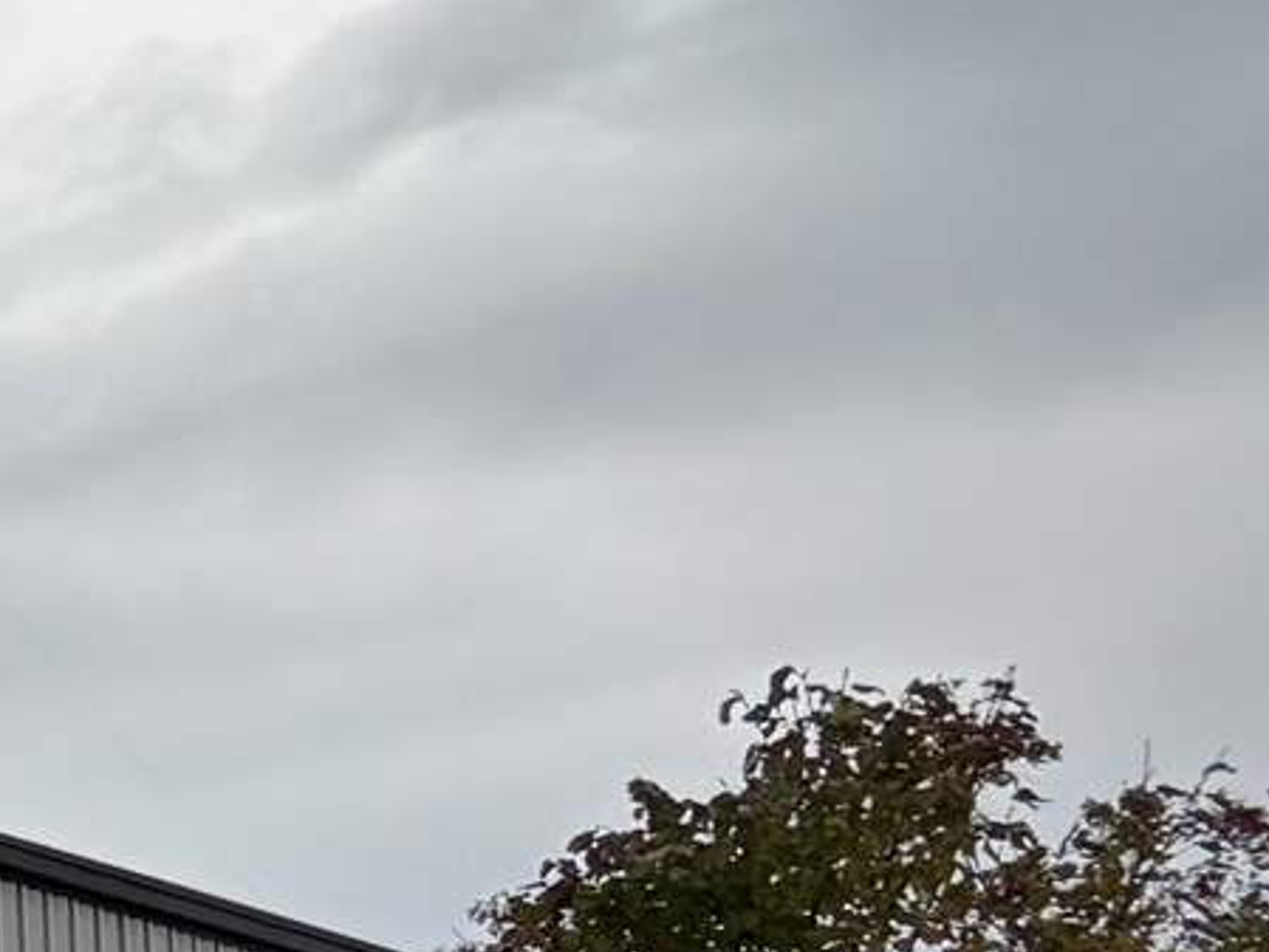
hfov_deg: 9.0
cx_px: -2555
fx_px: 6527
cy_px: 1571
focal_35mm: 178
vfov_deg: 8.1
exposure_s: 1/3021
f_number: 1.6
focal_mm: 5.96
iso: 50
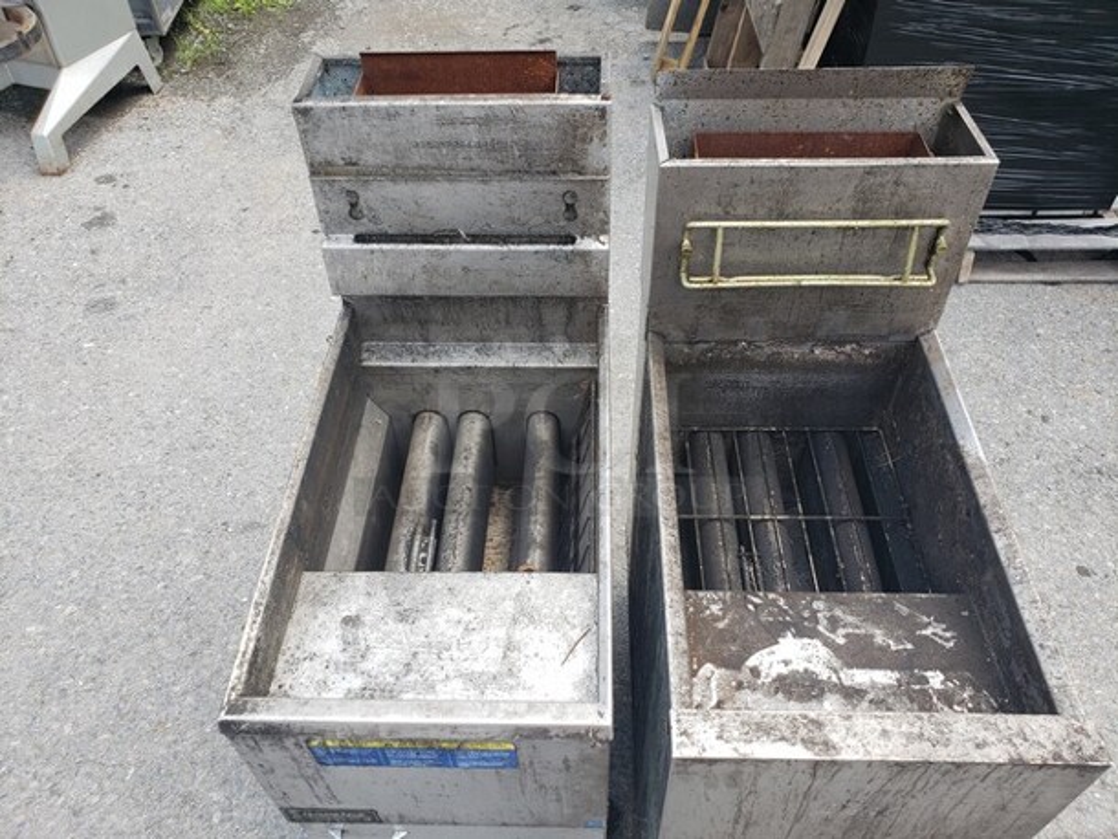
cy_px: 420
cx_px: 559
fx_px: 840
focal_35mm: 26
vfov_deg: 53.1
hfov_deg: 67.3
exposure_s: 1/330
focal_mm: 4.3
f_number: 2.4
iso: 50
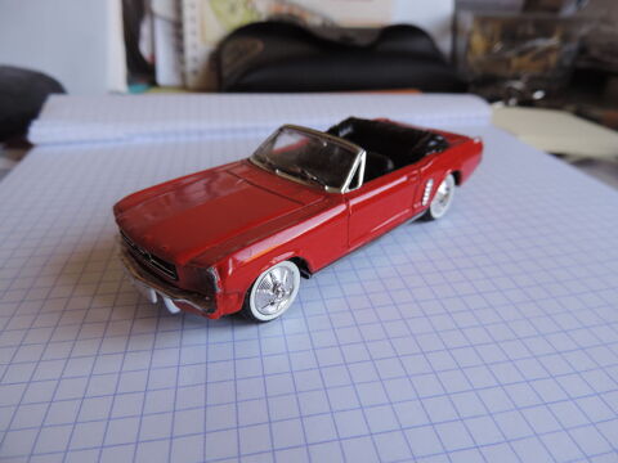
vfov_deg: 56.8
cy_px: 232
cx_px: 309
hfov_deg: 71.6
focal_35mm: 24
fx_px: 428
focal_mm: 4.3
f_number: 3
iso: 90
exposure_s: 1/30
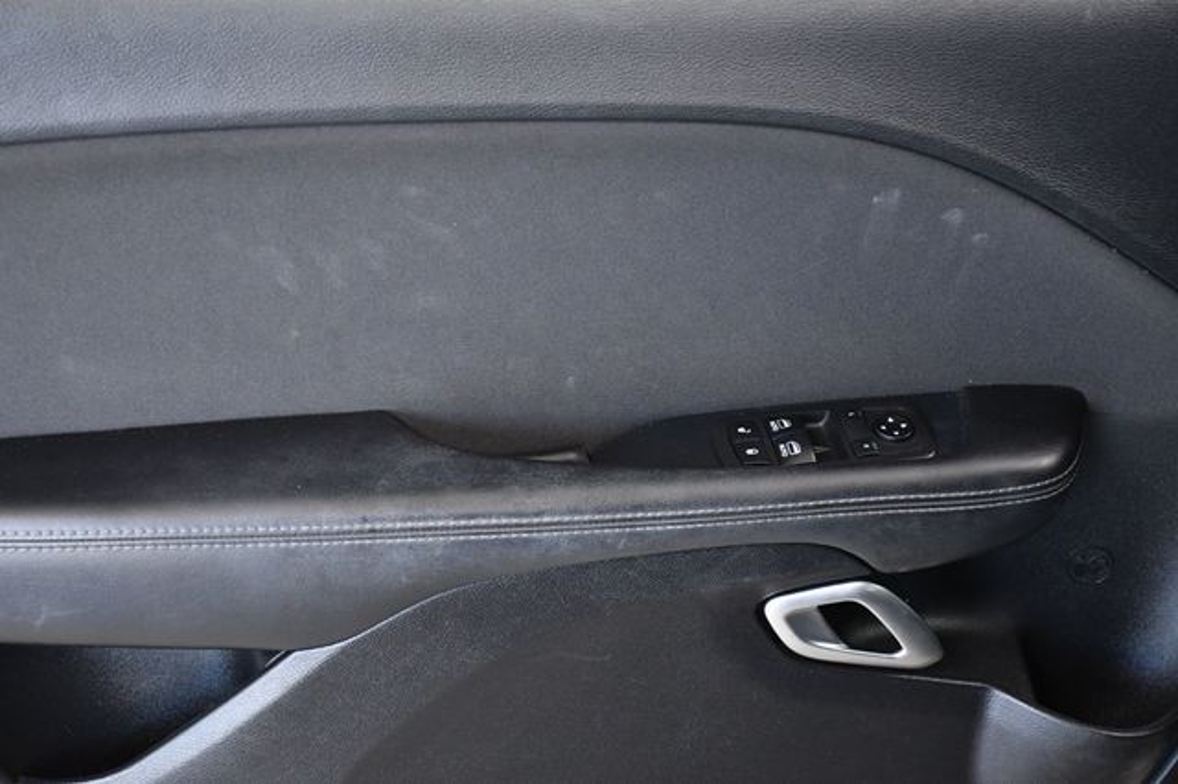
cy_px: 392
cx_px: 589
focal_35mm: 72
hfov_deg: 28.1
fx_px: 2355
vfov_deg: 18.9
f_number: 5
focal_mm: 48
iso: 2500
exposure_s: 1/100
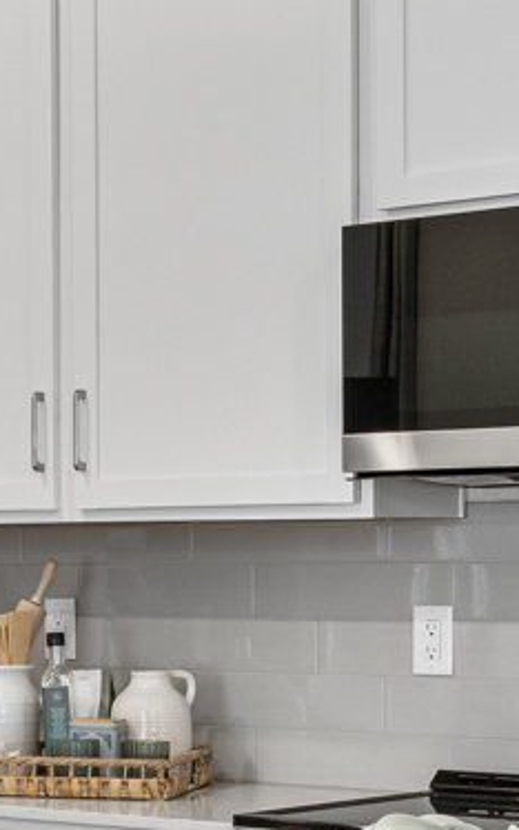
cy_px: 589
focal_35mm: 112
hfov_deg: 11.2
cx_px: -275
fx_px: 2527
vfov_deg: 18.6
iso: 320
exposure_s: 1/5
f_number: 9
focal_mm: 16.4
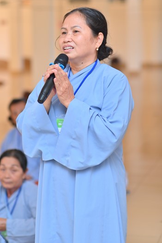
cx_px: 63
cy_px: 103
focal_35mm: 105
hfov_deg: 13.0
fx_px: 708
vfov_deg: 19.4
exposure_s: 1/200
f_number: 2.5
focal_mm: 85
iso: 400
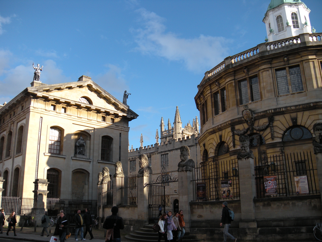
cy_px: 121
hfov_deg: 52.6
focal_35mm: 35
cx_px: 161
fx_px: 326
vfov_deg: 40.7
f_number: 3.8
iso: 64
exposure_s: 1/348
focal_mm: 5.9
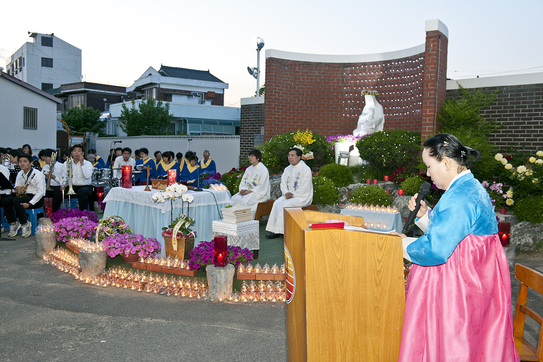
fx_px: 513
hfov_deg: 55.8
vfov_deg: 38.9
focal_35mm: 34
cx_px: 272
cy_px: 181
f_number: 6.3
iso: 640
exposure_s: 1/60
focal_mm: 34
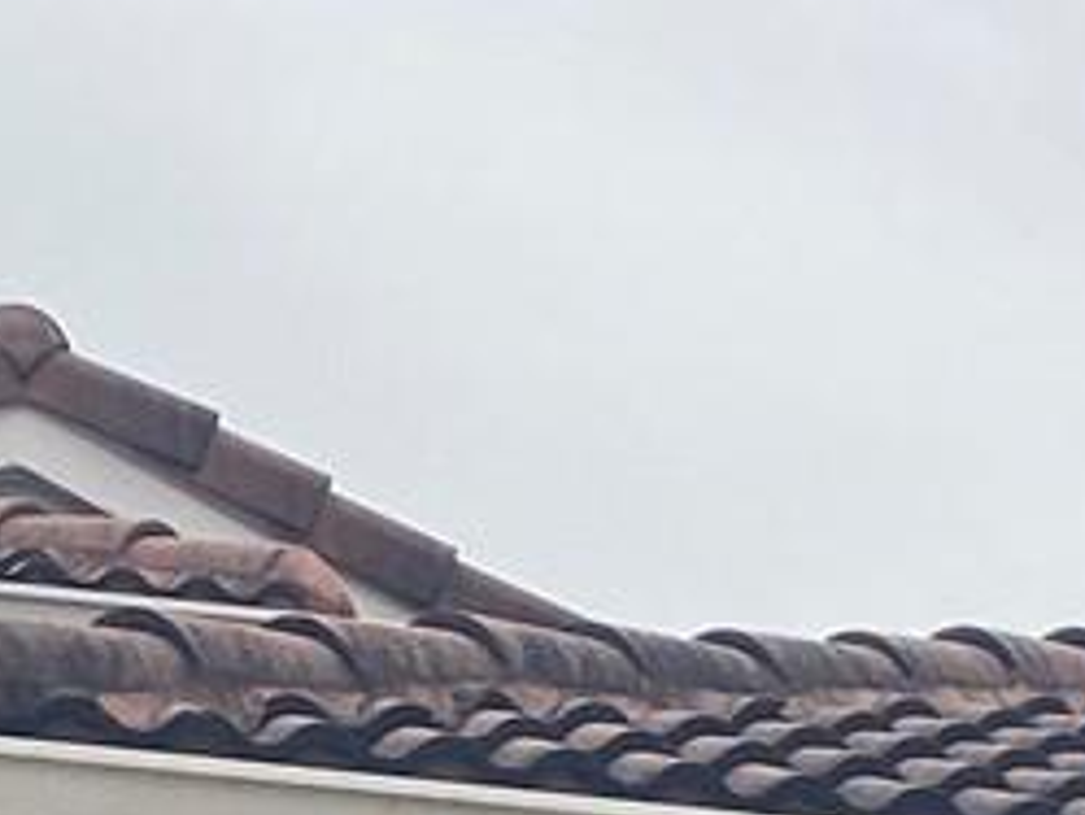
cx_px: 1290
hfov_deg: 11.6
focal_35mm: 167
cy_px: 2401
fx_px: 5237
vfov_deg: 7.8
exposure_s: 1/220
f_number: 1.8
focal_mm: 4.25
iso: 32
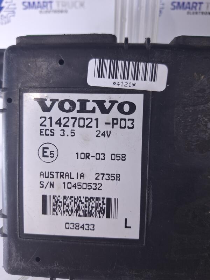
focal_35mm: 23
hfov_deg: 58.9
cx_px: 105
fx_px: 186
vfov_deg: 73.9
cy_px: 140
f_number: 1.8
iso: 125
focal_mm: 5.54
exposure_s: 1/50
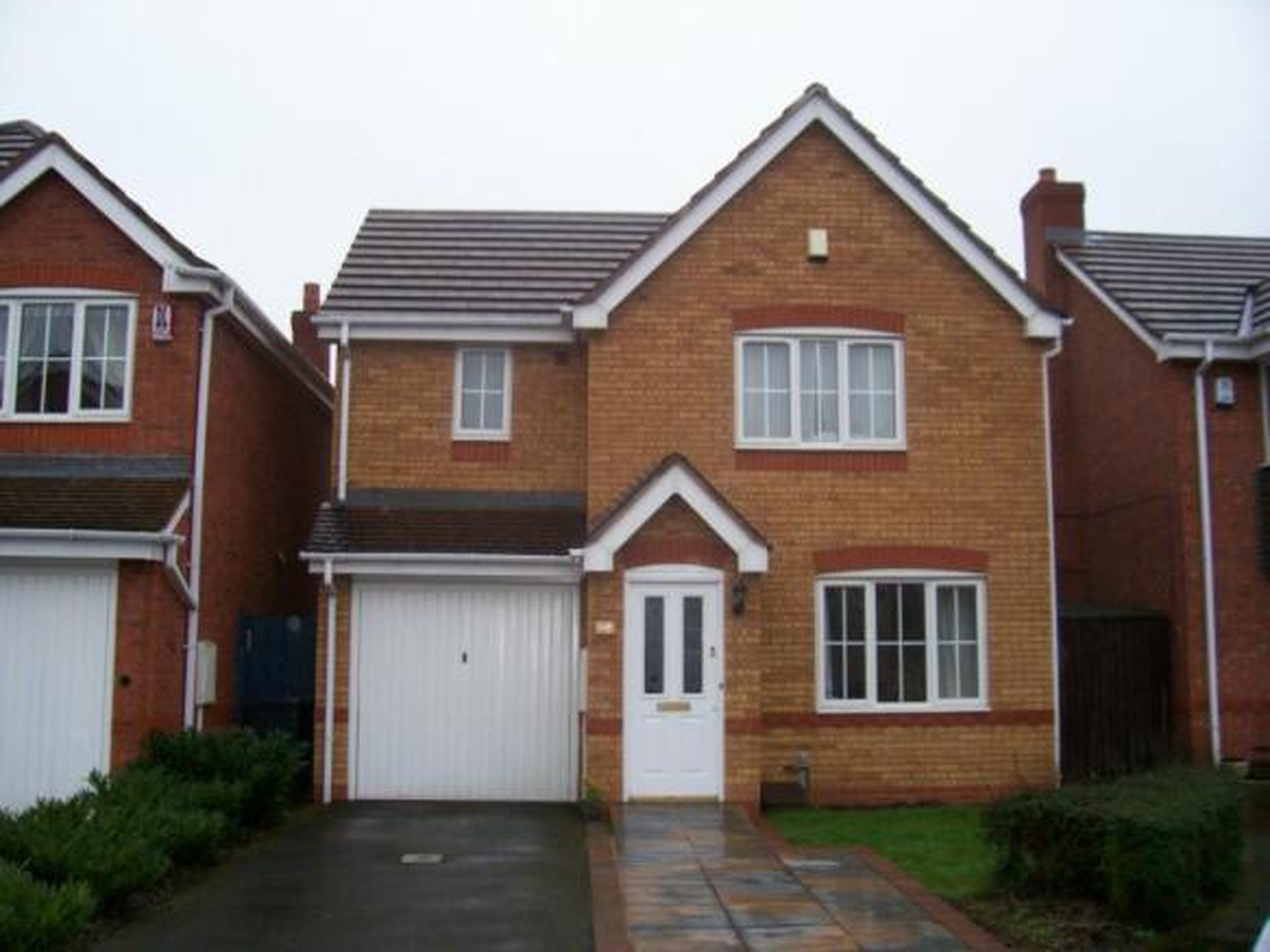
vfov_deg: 41.8
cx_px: 635
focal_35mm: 34
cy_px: 476
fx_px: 1247
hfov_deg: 54.0
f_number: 2.7
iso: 80
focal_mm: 5.6
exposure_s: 1/146
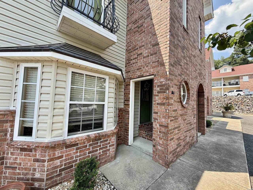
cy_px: 95
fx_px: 102
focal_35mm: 14
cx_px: 126
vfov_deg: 85.7
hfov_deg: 102.1
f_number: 2.2
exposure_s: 1/395
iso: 50
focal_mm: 2.22
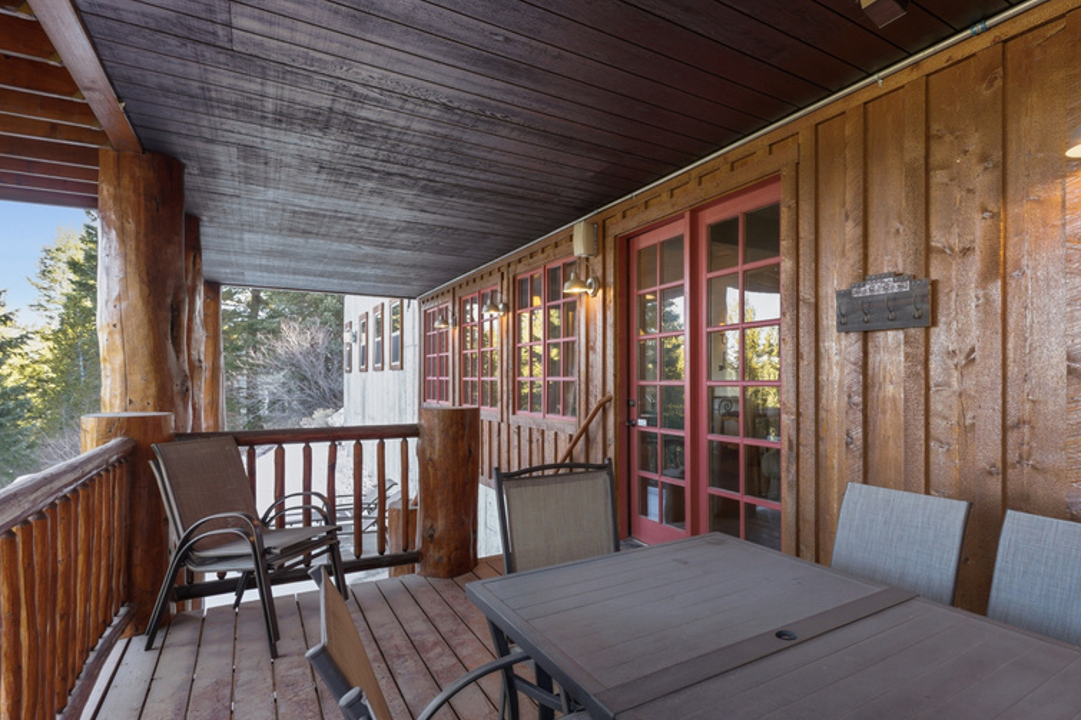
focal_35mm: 19
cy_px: 379
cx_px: 659
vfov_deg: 64.5
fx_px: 570
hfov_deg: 85.6
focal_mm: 14
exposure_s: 1/8000
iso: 500
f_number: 5.6
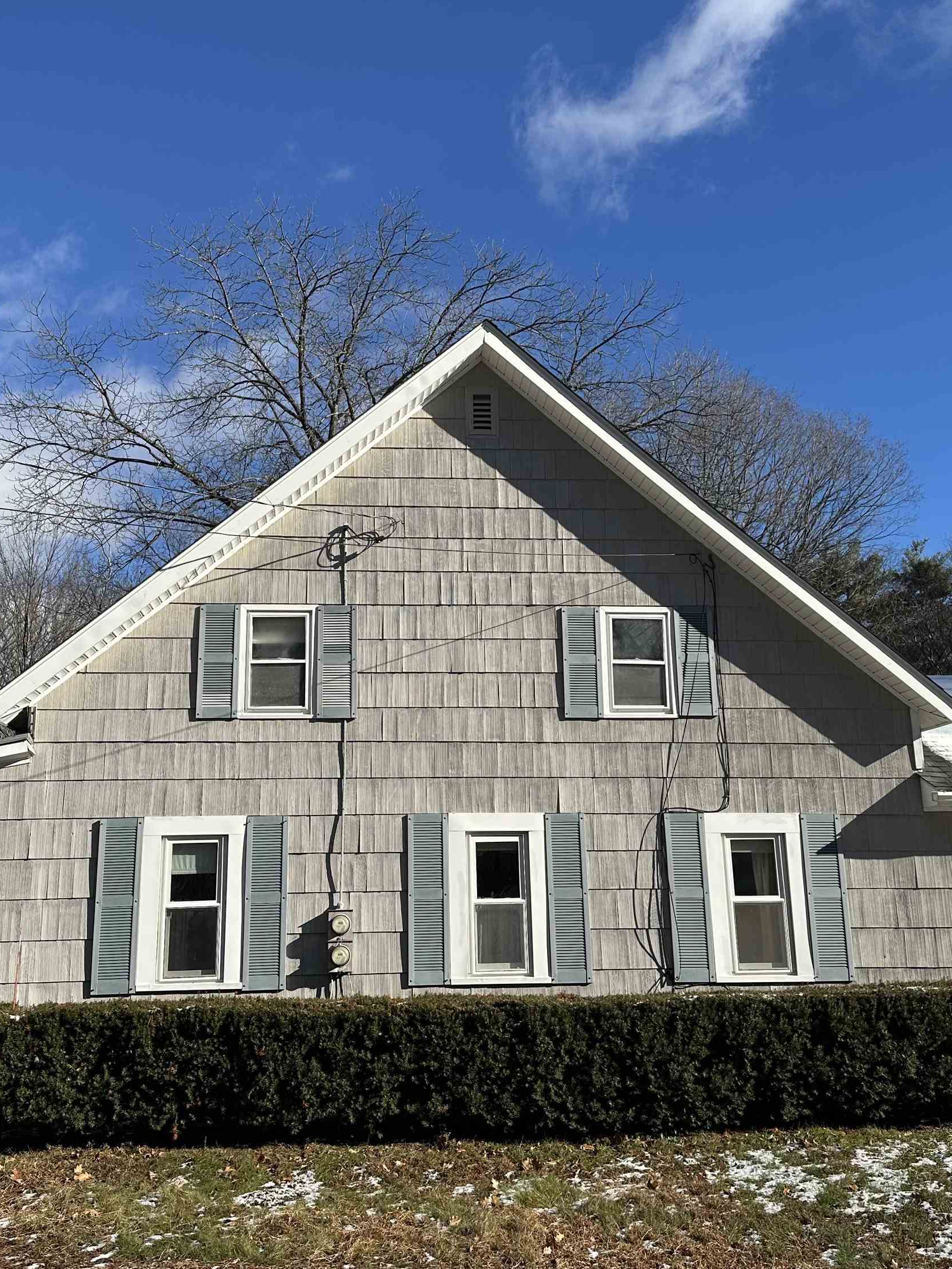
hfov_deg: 43.0
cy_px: 644
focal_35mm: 33
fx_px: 1210
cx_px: 475
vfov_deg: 55.3
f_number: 1.78
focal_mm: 6.86
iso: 80
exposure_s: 1/5000
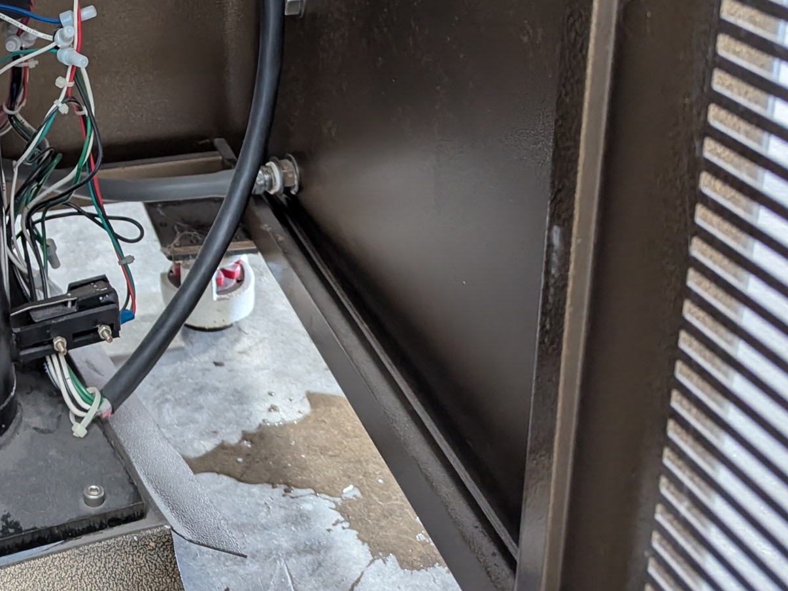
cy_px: -22
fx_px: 1161
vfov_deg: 26.8
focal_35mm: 51
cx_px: 6
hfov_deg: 34.3
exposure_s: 1/41.8
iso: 605
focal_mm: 6.81
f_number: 1.85
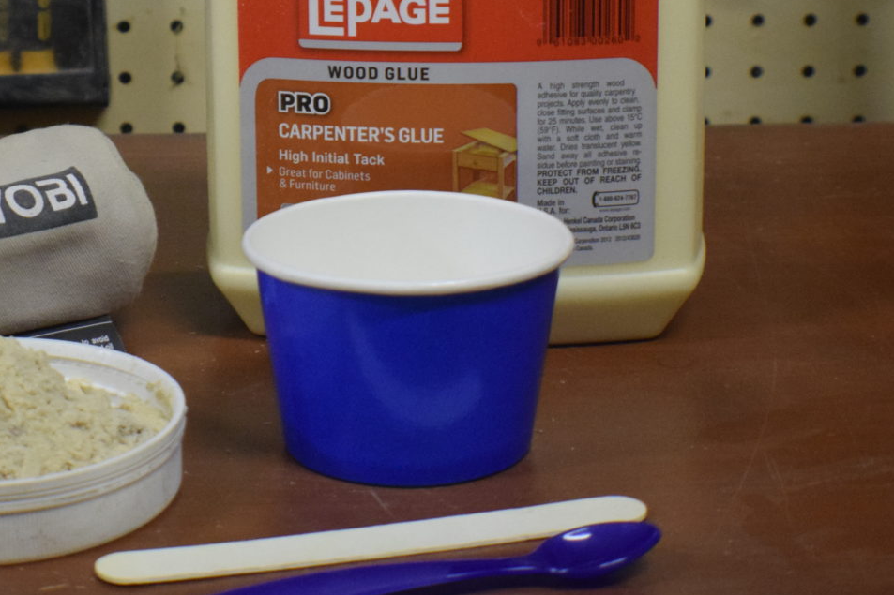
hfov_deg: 15.8
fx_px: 3203
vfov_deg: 10.5
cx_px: 236
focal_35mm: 129
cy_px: -4
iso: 2200
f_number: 4.8
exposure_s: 1/60
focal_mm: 40
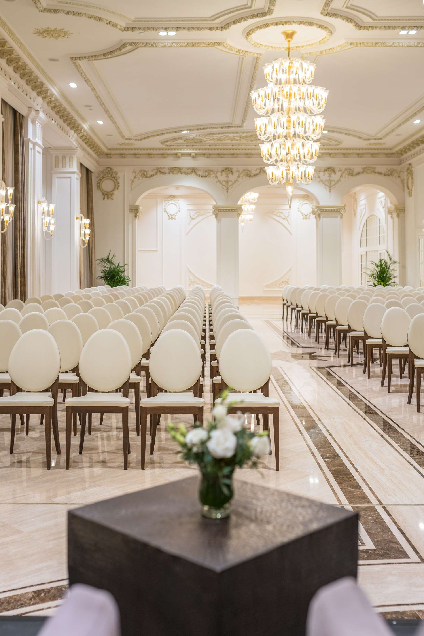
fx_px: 618
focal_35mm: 35
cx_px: 212
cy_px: 318
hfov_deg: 37.9
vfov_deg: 54.4
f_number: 3.2
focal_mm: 35
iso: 100
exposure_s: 1/80
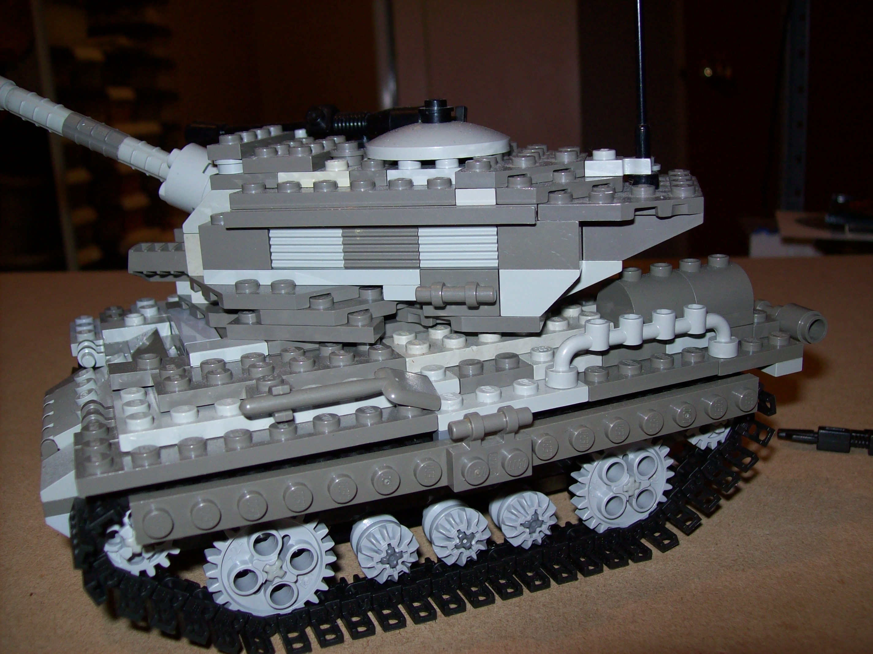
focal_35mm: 36
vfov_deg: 39.6
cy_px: 327
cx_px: 436
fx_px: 908
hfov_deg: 51.4
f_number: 2.7
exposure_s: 1/64
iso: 80
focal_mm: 6
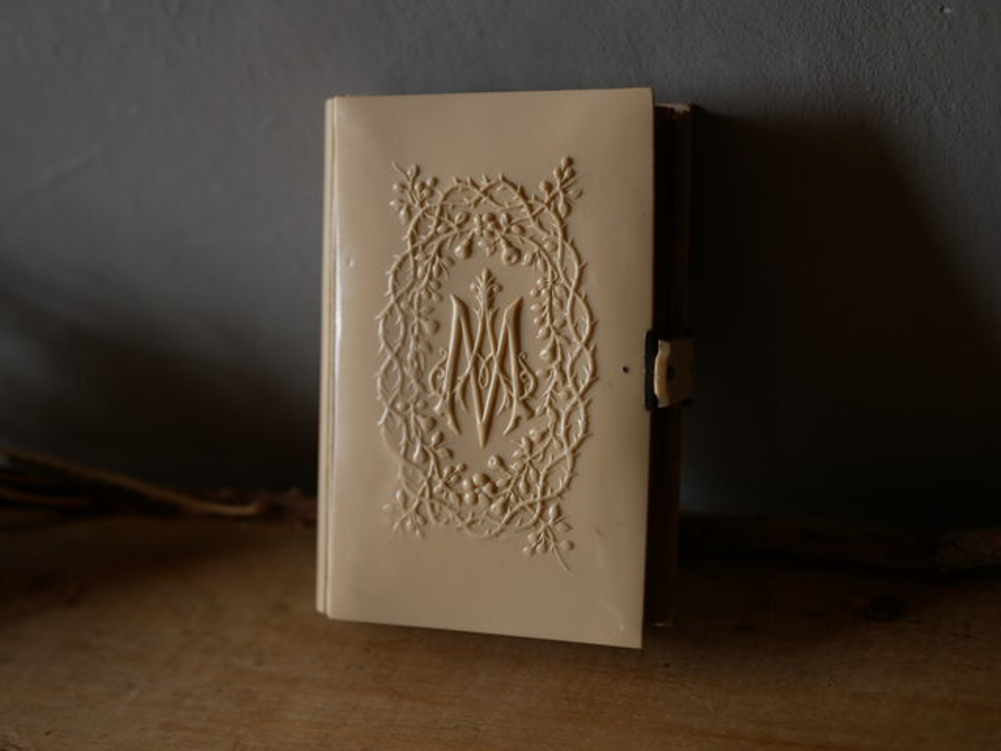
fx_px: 1446
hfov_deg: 38.2
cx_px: 500
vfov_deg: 29.1
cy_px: 376
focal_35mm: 50
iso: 200
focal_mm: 25
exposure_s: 1/250
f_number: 2.5
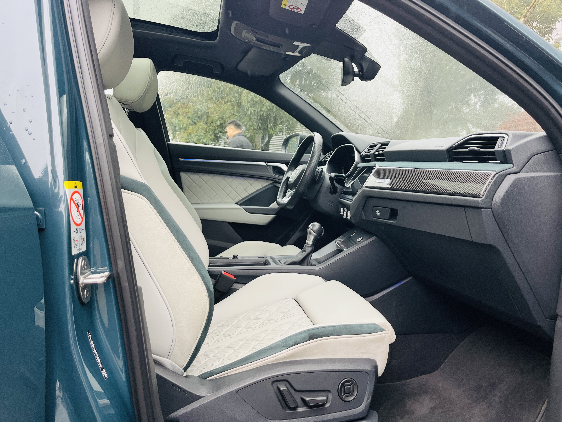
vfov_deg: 53.1
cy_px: 211
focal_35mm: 26
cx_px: 281
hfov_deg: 67.3
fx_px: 422
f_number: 1.6
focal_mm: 5.1
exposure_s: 1/122
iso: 100
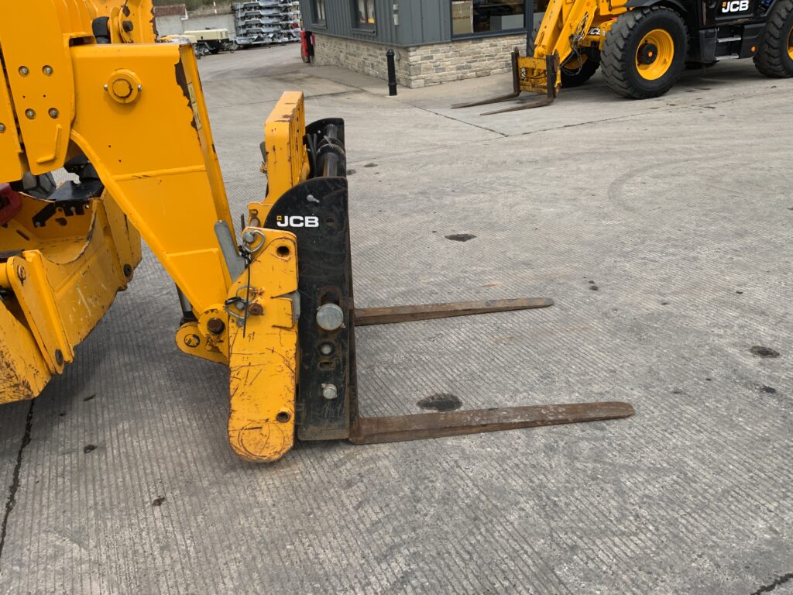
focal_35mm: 29
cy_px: 298
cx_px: 396
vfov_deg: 48.2
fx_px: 664
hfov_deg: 61.7
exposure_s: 1/1377
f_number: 1.8
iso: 16
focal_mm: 3
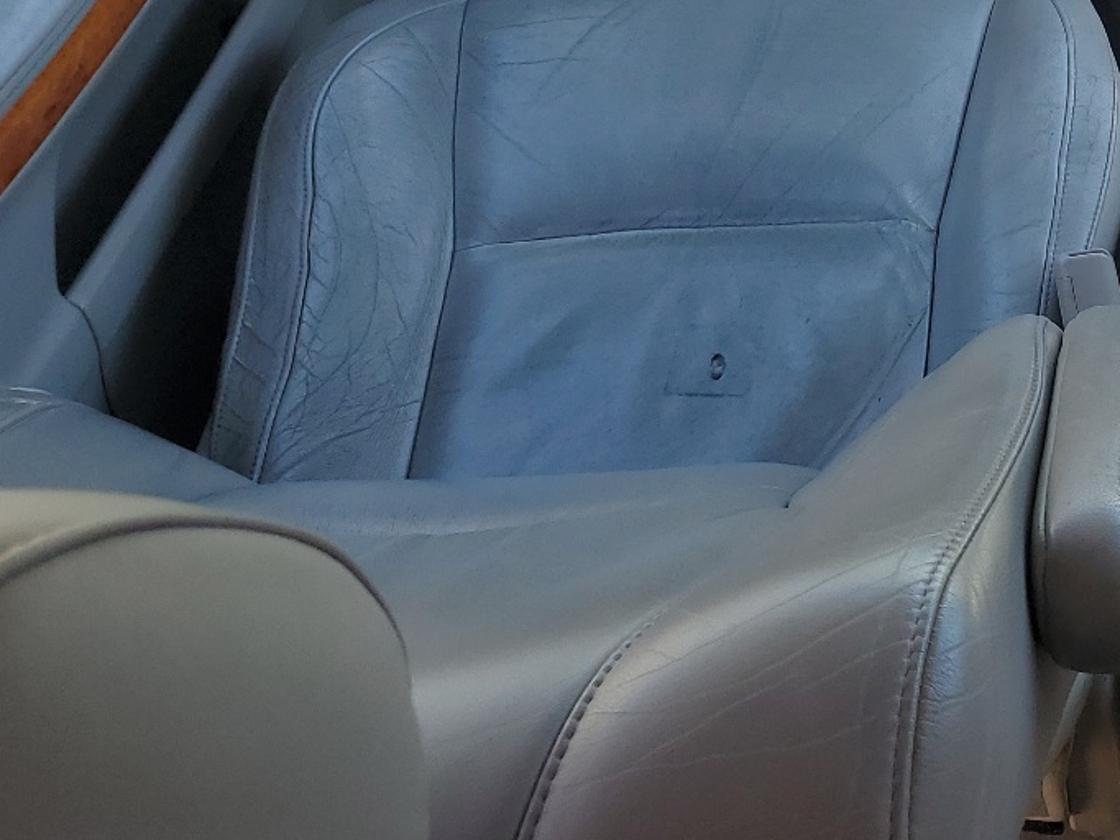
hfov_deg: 28.4
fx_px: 1973
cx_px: 1268
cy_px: 54
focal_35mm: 61
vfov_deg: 23.3
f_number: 1.5
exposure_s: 1/370
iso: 50
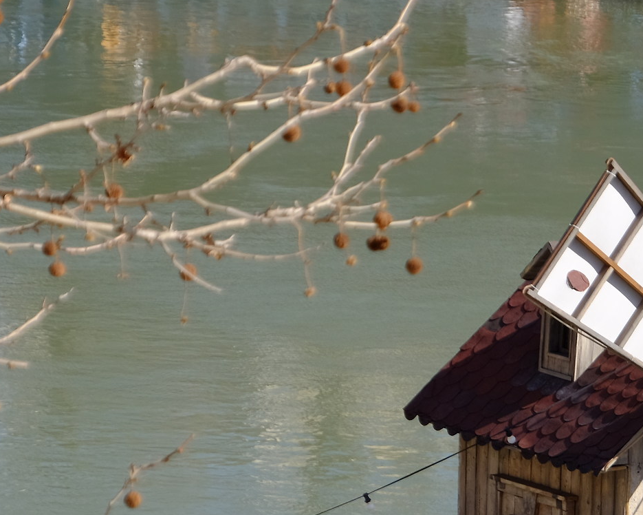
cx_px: 728
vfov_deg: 4.9
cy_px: 538
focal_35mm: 318
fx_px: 6052
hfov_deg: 6.1
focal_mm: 88.2
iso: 200
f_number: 6.4
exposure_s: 1/350
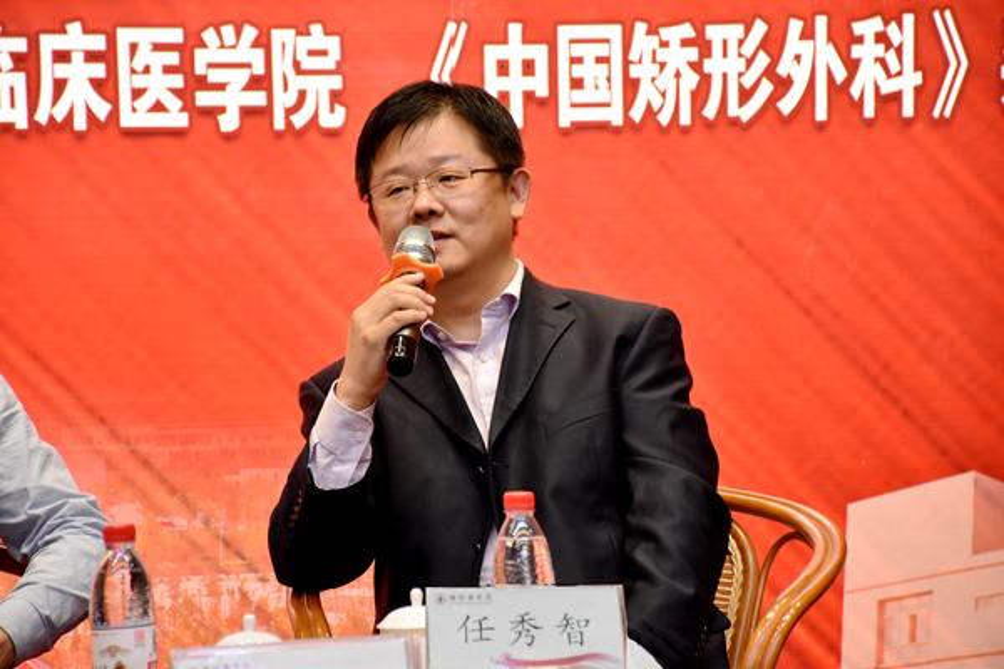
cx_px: 502
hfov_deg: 11.2
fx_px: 5103
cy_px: 334
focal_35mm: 183
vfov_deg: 7.5
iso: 1600
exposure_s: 1/30
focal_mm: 122
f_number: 5.6
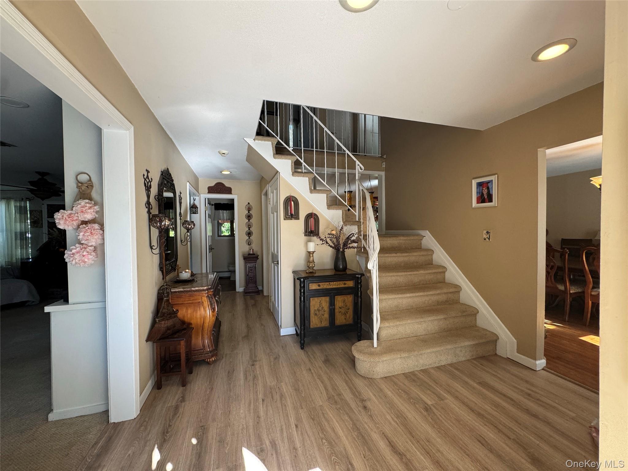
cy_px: 236
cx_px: 314
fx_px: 254
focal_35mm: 14
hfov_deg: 102.1
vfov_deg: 85.7
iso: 160
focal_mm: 2.22
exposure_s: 1/99
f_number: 2.2
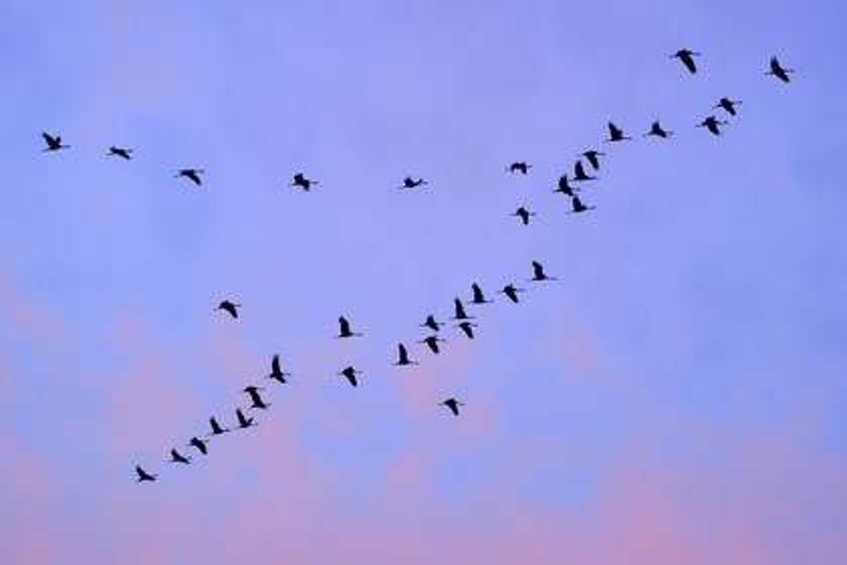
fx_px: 4705
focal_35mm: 200
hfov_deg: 10.3
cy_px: 282
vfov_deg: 6.9
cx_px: 424
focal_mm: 200
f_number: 2.8
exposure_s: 1/500
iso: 800
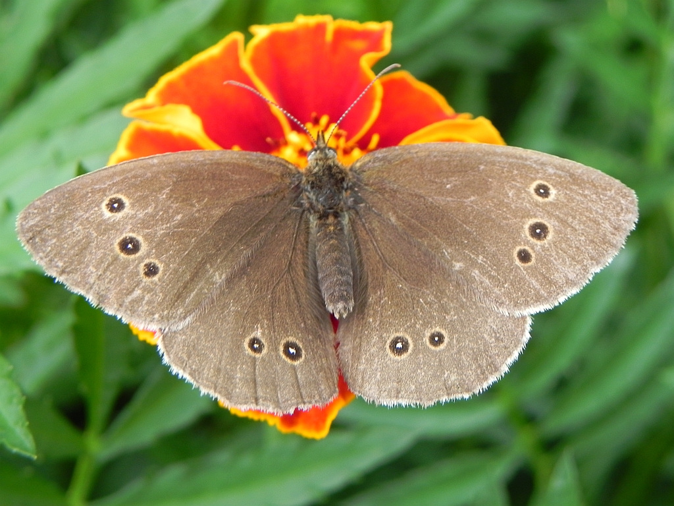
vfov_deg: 14.1
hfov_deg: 18.7
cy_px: 253
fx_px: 2044
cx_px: 337
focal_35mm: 105
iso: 160
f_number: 4
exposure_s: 1/104
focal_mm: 18.8
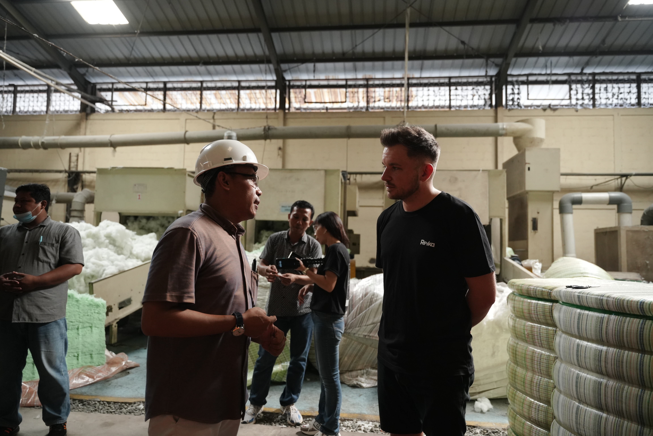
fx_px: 435
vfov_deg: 53.1
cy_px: 218
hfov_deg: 73.7
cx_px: 326
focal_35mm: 24
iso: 2500
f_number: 2.8
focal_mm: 24
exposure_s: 1/250
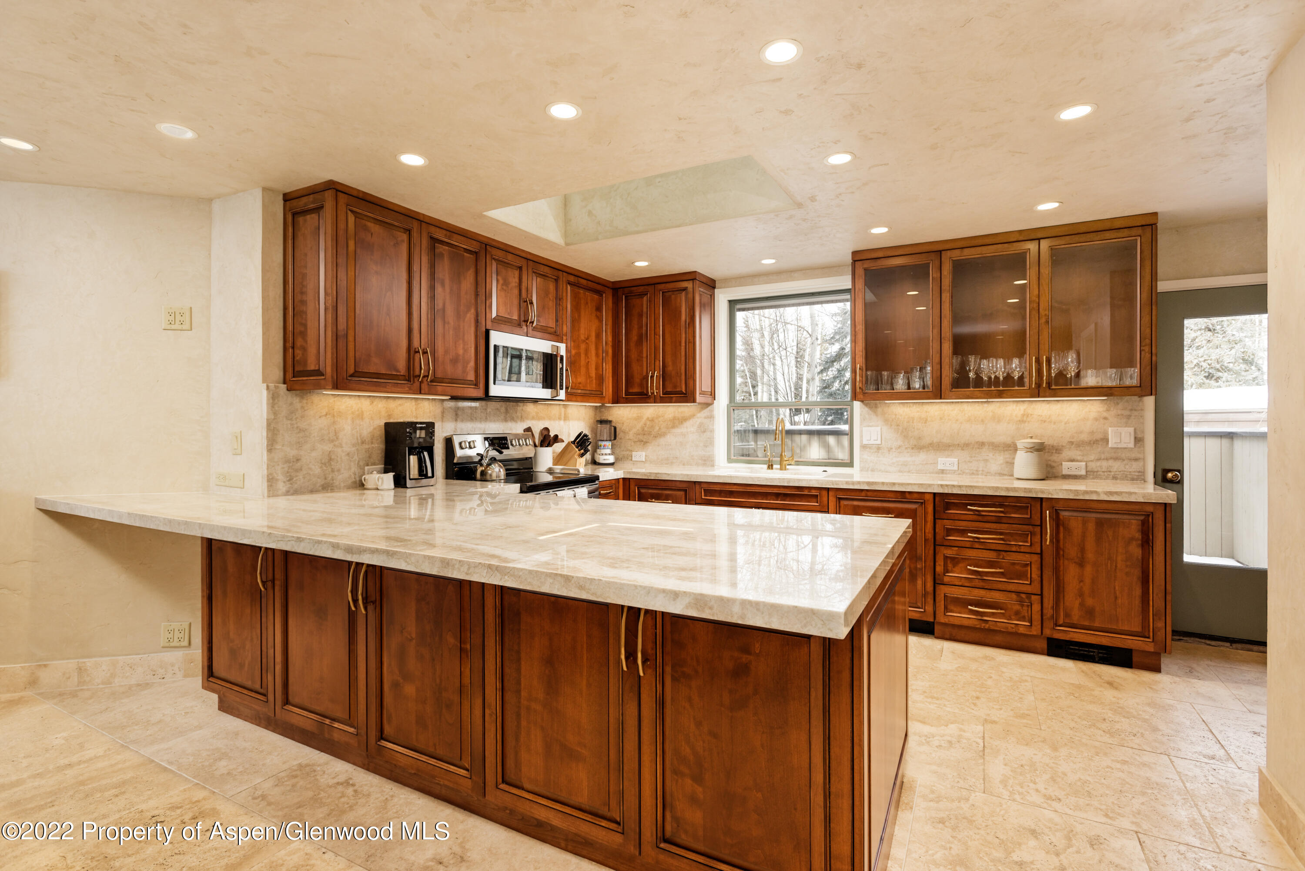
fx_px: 616
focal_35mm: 17
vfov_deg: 70.5
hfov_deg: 93.3
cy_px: 436
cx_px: 652
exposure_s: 1/50
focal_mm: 17
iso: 400
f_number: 7.1
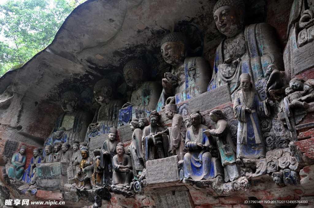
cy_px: 104
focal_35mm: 42
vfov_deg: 31.8
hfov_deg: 46.5
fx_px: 366
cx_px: 157
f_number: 5.6
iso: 400
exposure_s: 1/30
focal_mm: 28
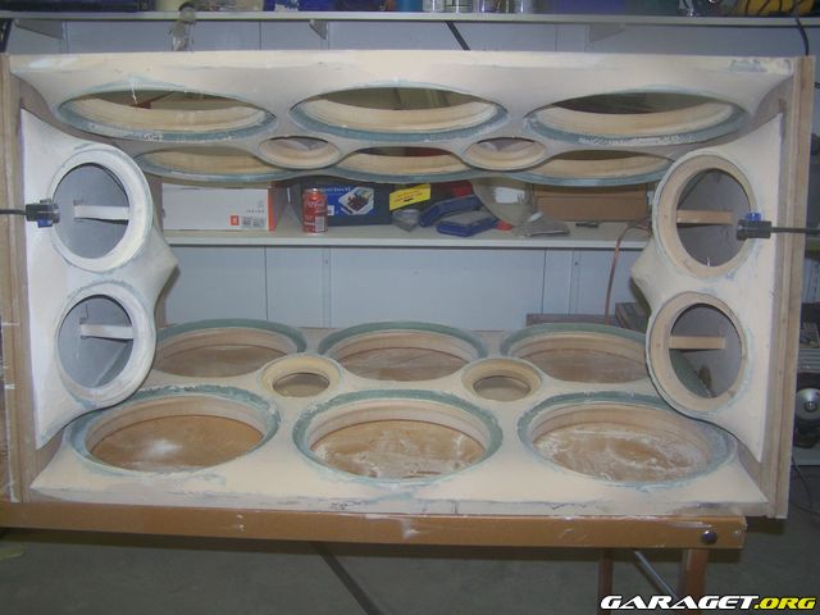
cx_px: 410
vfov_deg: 37.7
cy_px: 308
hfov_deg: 49.0
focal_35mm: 38
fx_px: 900
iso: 80
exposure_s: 1/60
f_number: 2.8
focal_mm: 6.3
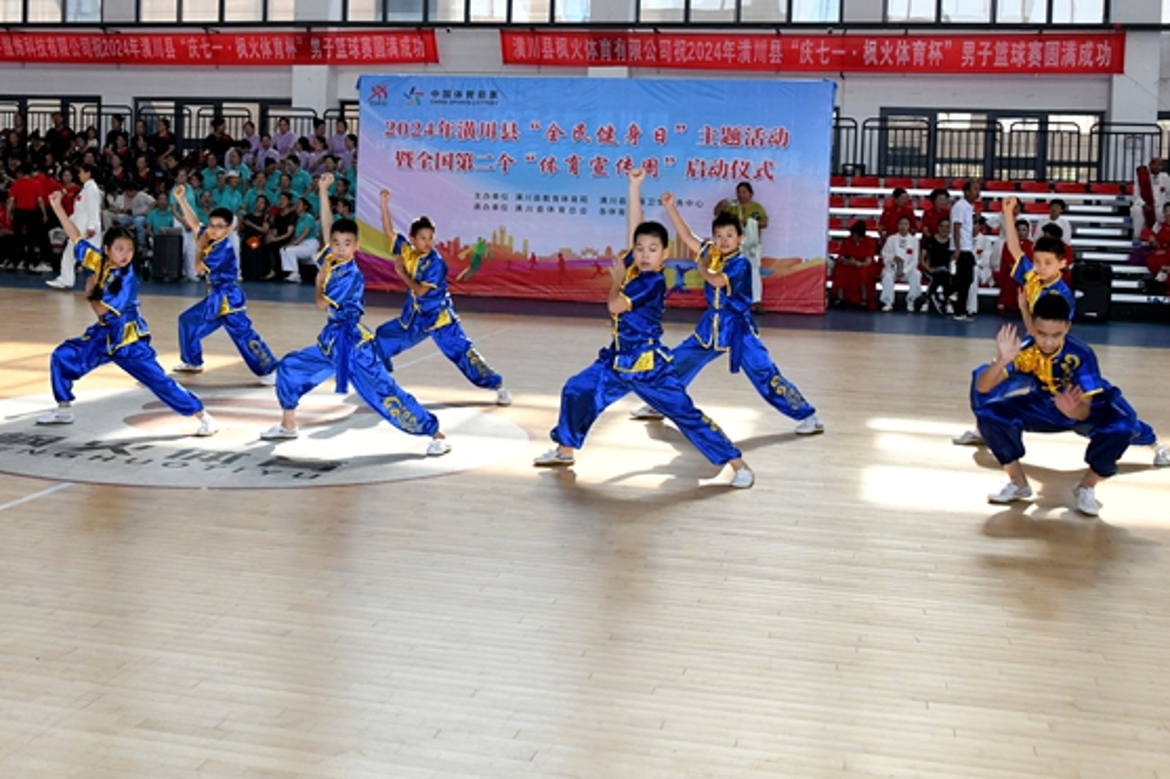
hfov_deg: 42.5
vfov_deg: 29.0
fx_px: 1494
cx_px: 454
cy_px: 240
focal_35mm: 46
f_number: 9
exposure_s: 1/250
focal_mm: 32
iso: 2000
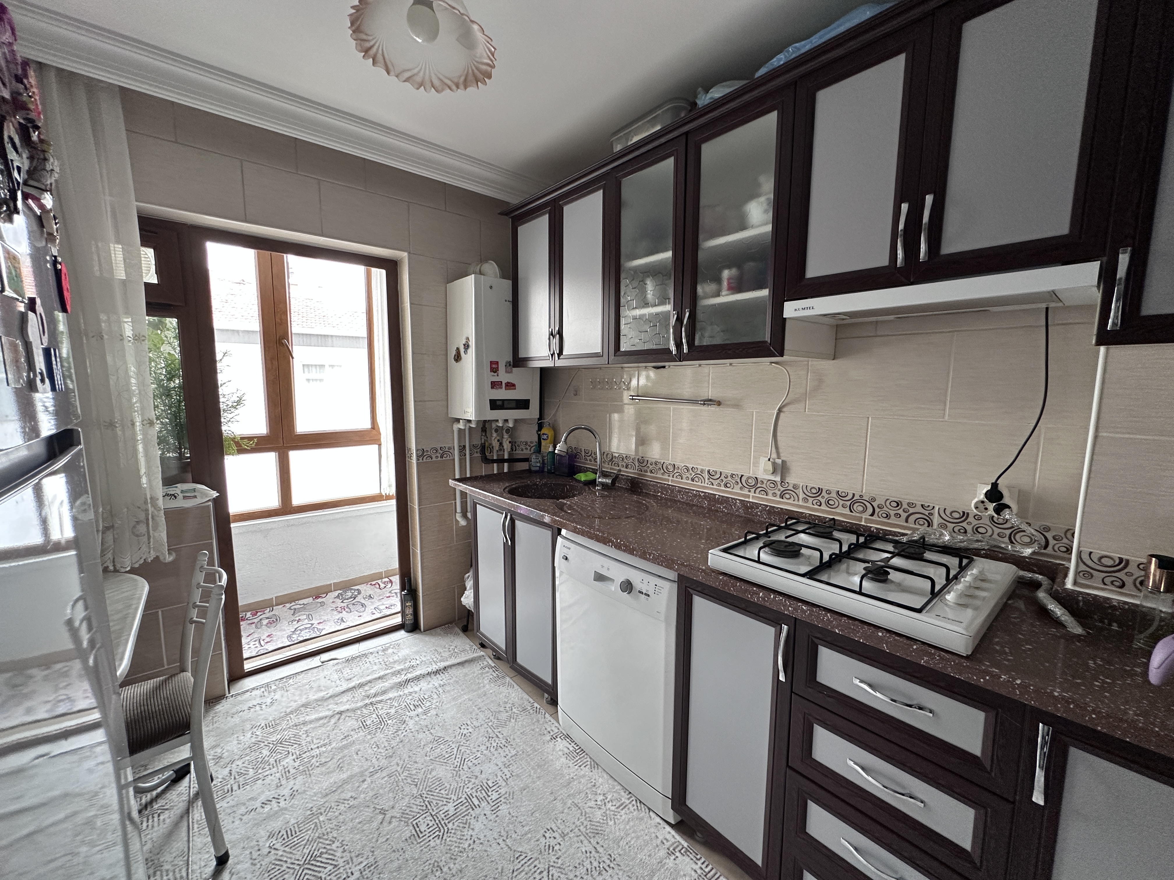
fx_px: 475
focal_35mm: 14
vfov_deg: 85.7
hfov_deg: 102.1
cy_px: 440
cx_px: 587
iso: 200
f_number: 2.2
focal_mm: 2.22
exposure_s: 1/99
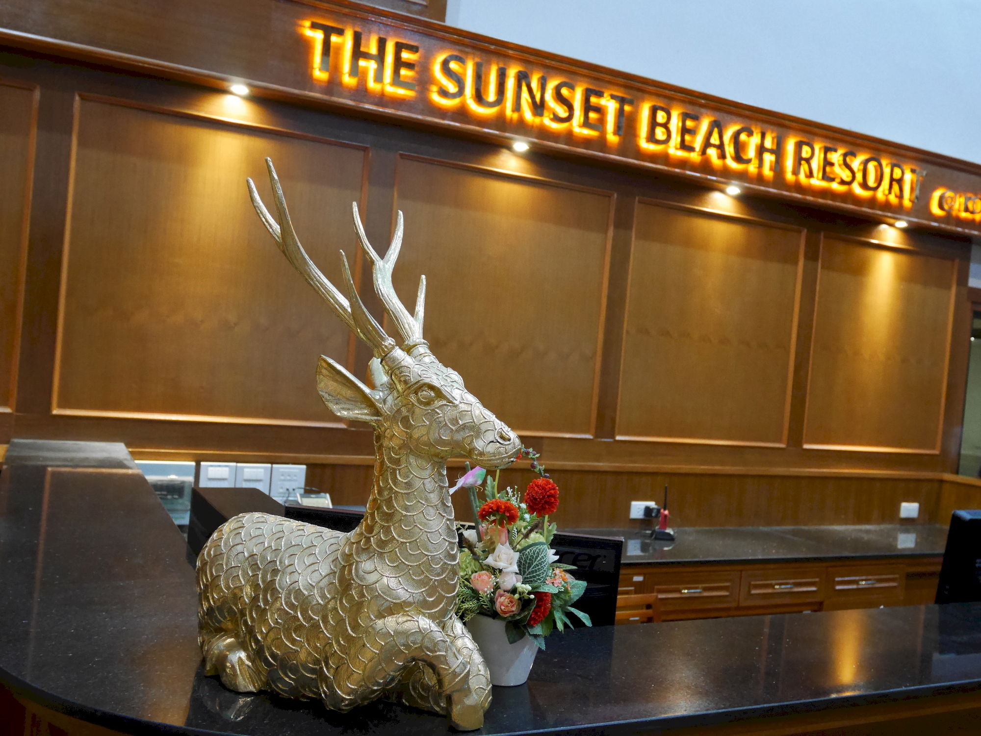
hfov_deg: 56.8
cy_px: 368
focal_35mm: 32
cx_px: 490
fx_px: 907
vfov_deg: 44.2
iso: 3200
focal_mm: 16
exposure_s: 1/20
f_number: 4
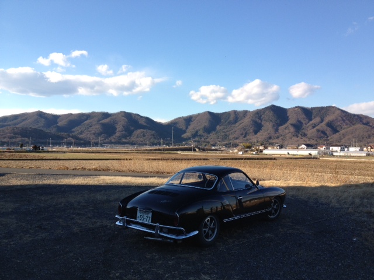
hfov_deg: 52.6
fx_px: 378
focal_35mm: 35
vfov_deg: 40.7
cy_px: 140
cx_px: 187
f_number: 2.4
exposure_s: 1/849
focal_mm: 4.28
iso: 64
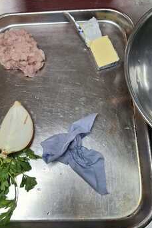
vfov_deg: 53.1
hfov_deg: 36.6
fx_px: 228
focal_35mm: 36
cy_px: 117
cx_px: 54
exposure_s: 1/100
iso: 40
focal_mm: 4.69
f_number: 1.8
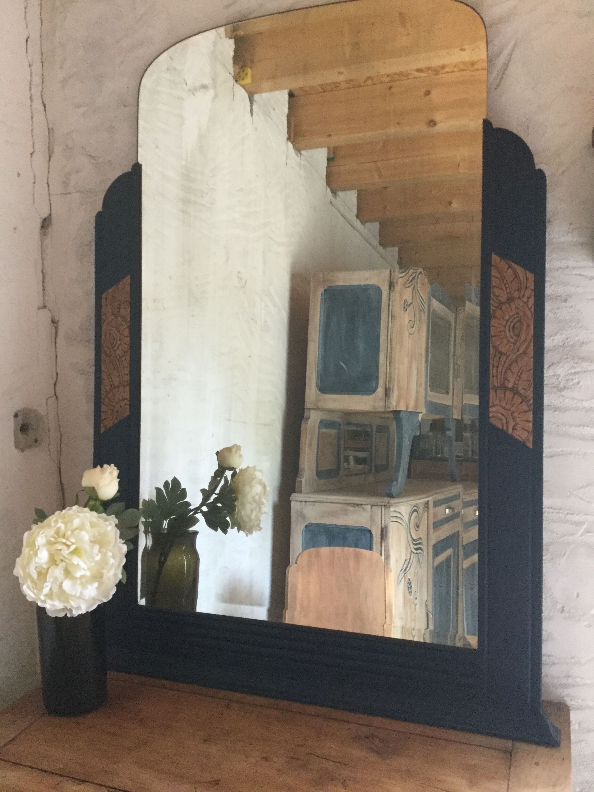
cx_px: 297
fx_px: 709
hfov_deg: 45.4
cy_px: 396
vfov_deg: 58.4
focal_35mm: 31
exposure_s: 1/33
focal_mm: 3.3
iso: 200
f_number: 2.4
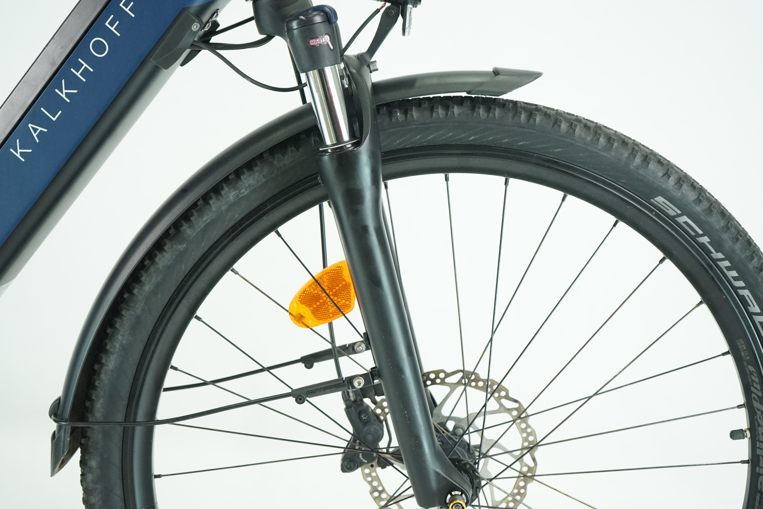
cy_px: 254
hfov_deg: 41.1
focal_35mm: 48
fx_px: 1017
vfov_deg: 28.1
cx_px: 382
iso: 2500
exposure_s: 1/200
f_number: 5.6
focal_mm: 48
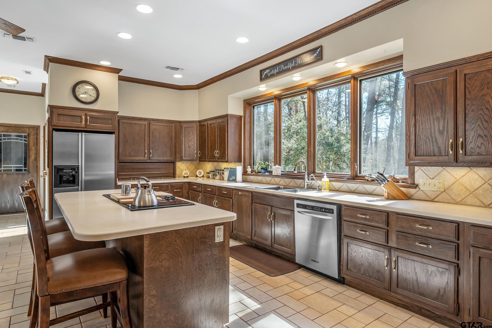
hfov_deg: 81.2
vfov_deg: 59.5
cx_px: 246
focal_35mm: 21
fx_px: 287
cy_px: 164
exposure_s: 1/40
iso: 800
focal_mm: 21
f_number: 8
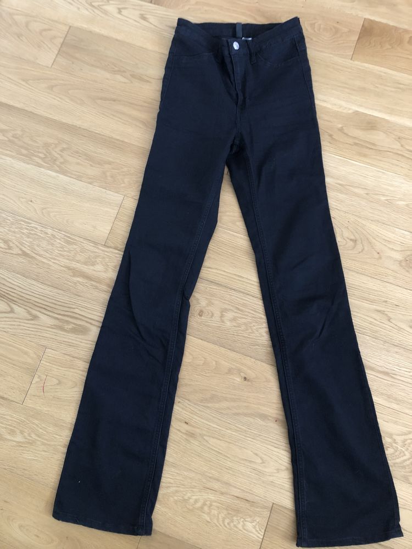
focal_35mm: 28
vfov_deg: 63.4
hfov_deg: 49.7
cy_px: 274
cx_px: 206
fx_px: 444
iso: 80
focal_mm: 3.99
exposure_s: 1/5
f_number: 1.8
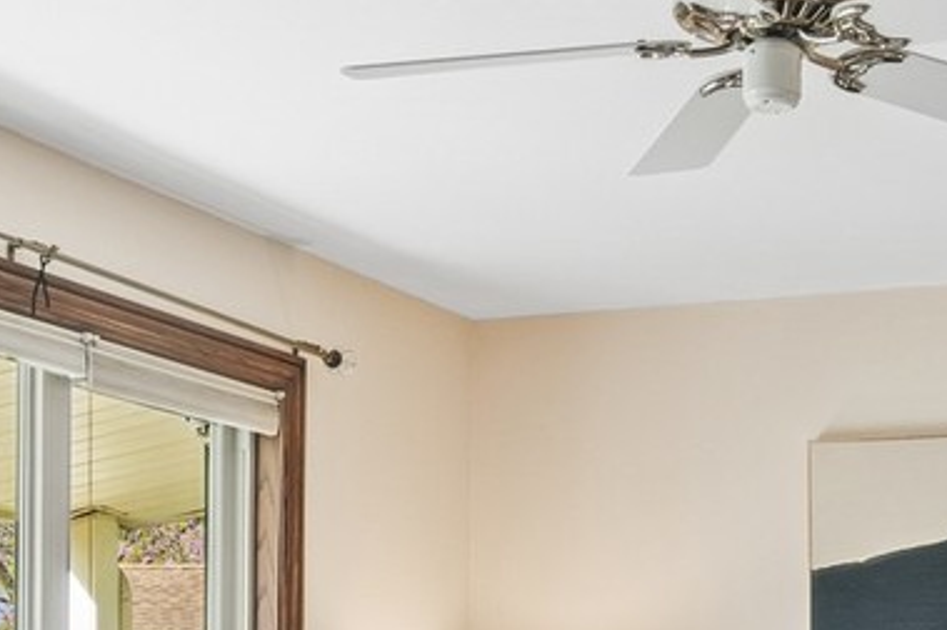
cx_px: 685
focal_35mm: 77
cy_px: 810
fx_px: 2024
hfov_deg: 26.1
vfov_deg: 16.7
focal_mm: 12
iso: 200
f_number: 8
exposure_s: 1/20
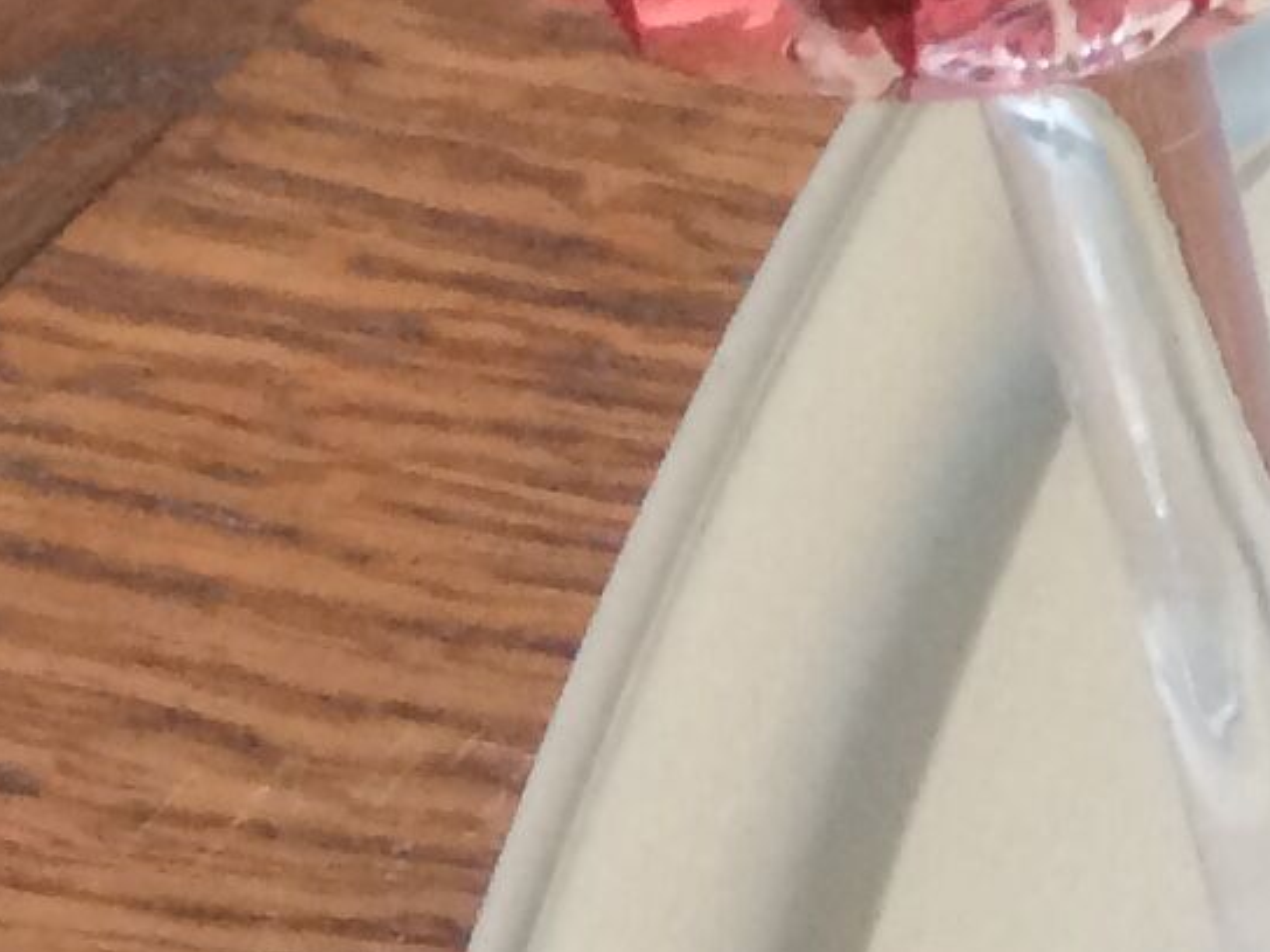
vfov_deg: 8.4
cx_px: 3236
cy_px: -341
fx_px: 6384
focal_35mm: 174
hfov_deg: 9.8
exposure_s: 1/33
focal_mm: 4.15
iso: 64
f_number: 2.2
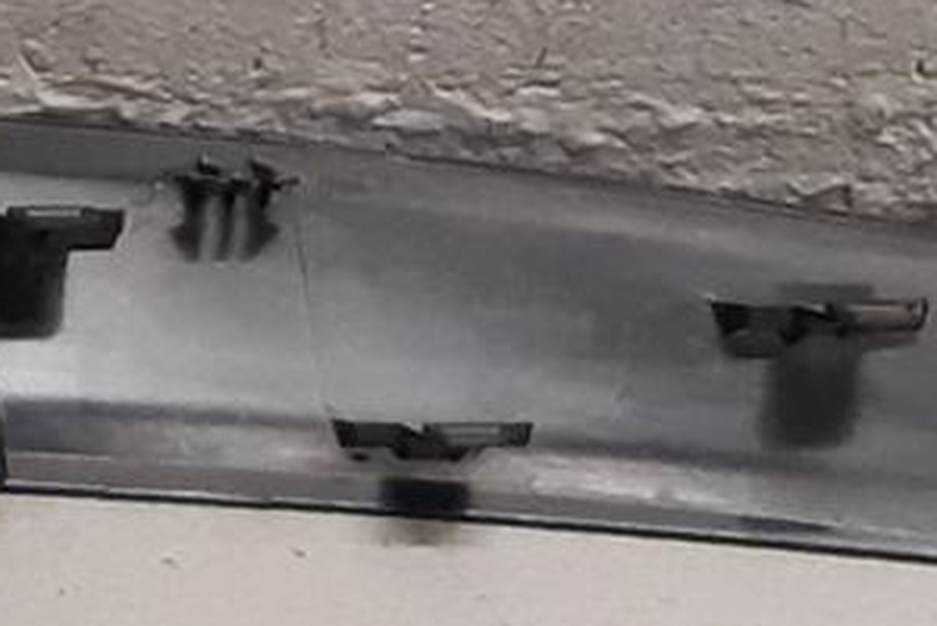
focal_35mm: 185
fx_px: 4820
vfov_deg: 7.2
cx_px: -943
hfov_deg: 10.2
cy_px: -579
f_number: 1.7
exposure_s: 1/50
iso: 160
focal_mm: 3.93
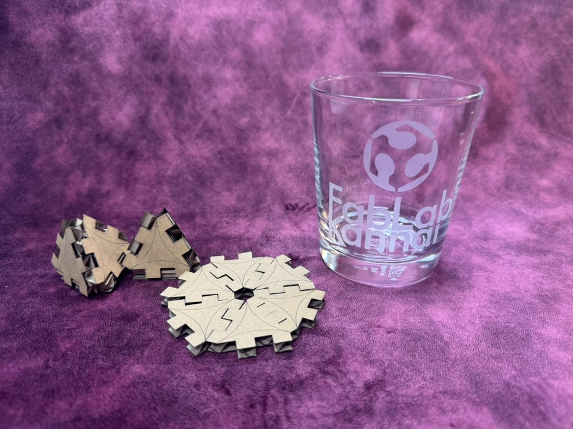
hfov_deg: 69.4
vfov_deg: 54.9
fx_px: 414
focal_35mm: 25
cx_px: 289
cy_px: 215
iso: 125
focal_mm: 6.76
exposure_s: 1/50
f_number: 1.78
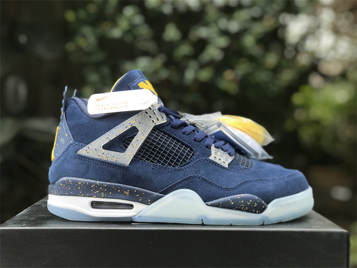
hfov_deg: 33.8
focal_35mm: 57
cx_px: 178
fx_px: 588
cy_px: 134
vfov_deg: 25.7
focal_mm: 6.6
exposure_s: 1/50
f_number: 2.8
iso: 25
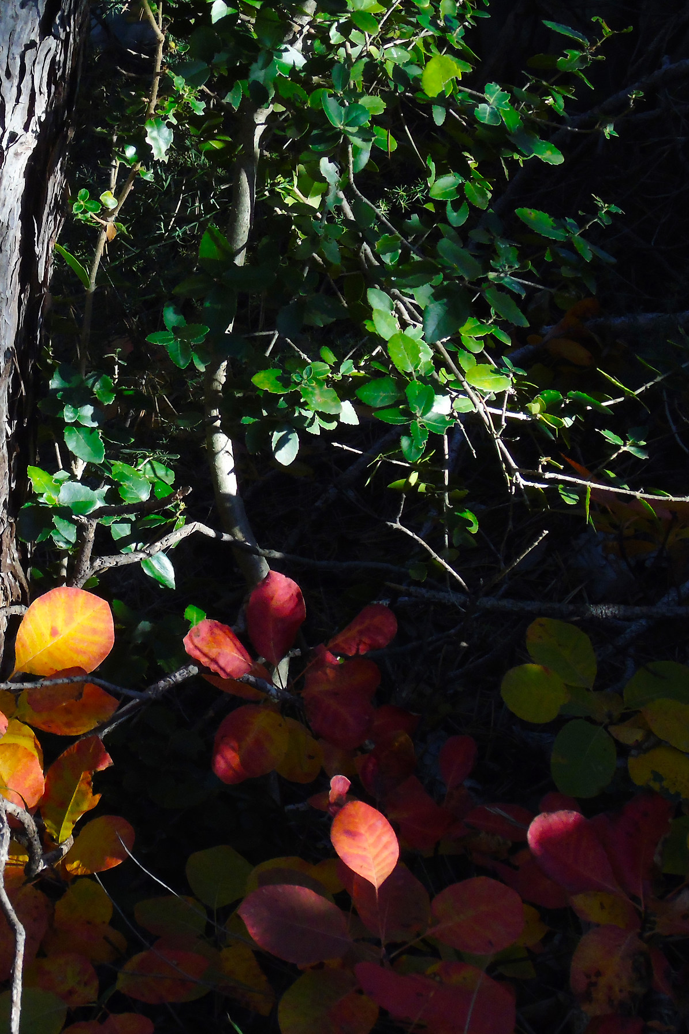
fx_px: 2842
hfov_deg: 13.7
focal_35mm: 99
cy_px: 518
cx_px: 73
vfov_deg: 20.6
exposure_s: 1/200
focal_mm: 13
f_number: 5.5
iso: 200
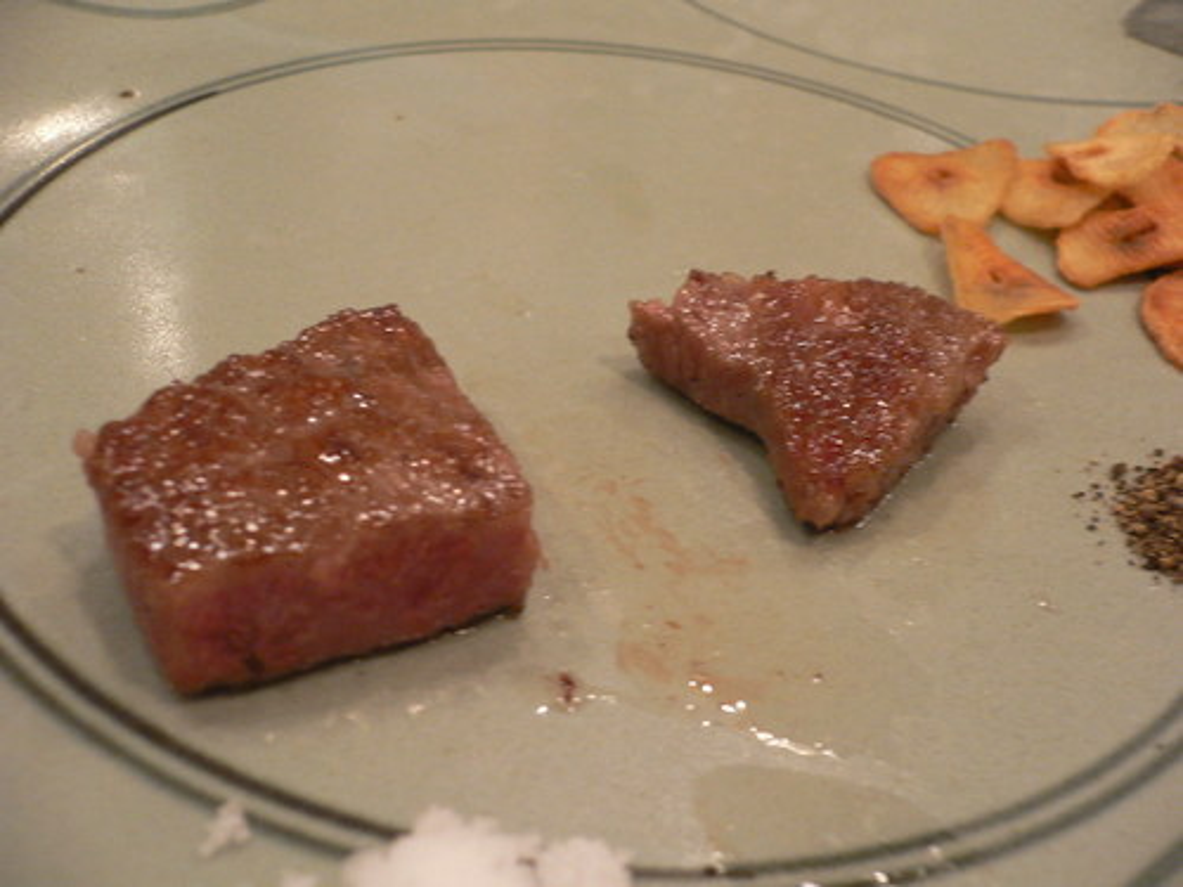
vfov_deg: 40.7
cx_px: 592
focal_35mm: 35
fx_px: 1196
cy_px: 444
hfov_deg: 52.6
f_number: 2.8
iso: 200
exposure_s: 1/15
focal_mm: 5.8
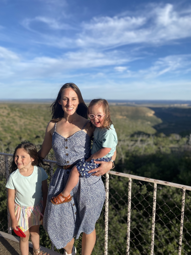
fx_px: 191
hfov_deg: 53.1
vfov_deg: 67.3
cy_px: 128
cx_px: 96
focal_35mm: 26
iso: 32
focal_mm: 4.25
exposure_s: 1/2358
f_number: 1.8
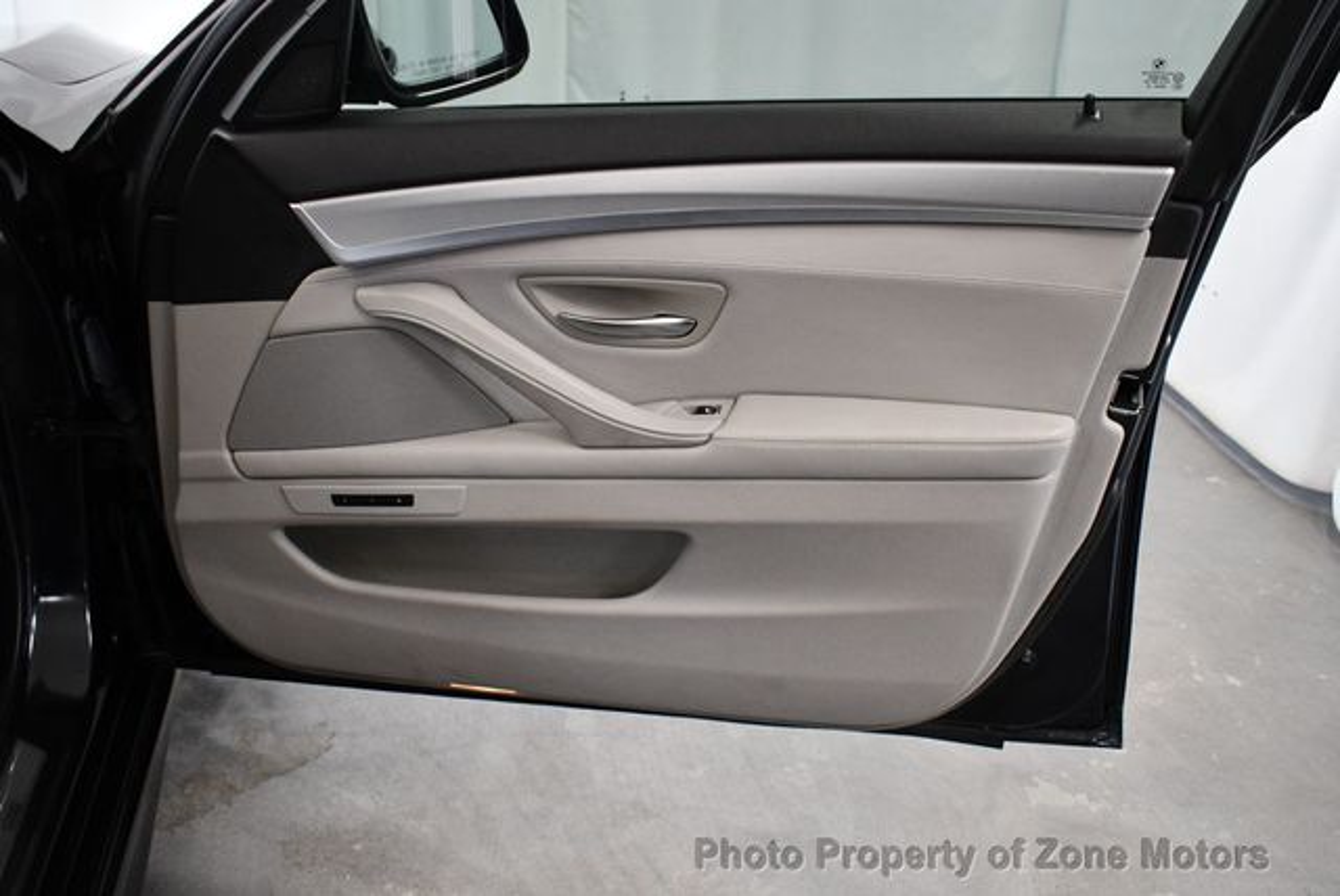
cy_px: 448
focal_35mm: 36
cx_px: 670
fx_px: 1341
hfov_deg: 53.1
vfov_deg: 36.9
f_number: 3.5
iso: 1600
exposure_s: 1/125
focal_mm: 18
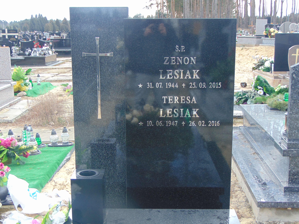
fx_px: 432
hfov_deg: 38.2
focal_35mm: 50
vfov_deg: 29.1
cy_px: 112
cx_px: 150
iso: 80
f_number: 3.5
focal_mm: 9
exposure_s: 1/125
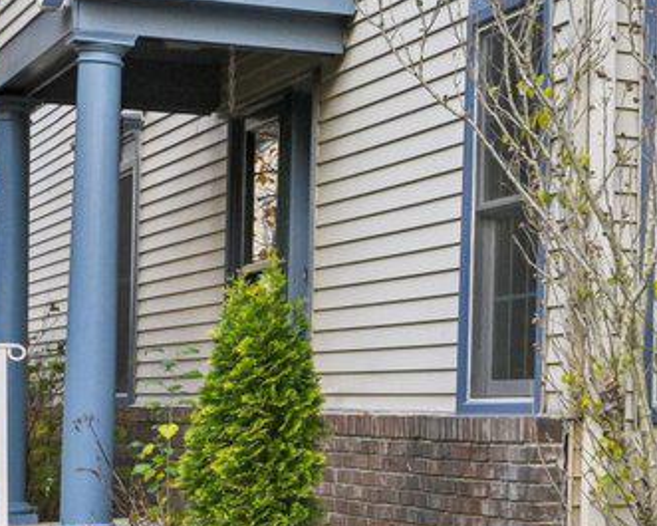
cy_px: -100
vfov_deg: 15.5
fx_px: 1865
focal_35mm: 96
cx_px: 1372
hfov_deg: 15.4
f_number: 8
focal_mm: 16.5
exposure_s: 1/250
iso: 800
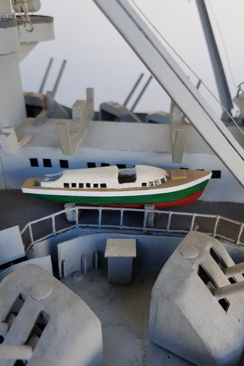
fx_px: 285
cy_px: 179
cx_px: 142
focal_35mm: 28
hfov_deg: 46.2
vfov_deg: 65.5
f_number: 1.7
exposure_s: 1/215
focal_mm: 4.2
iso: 40
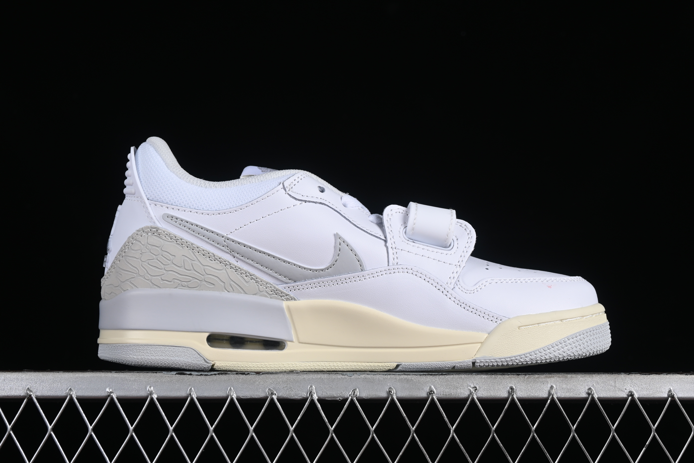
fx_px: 1446
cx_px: 347
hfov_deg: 27.0
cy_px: 232
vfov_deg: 18.2
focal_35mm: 75
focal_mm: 50
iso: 160
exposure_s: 1/125
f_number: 8
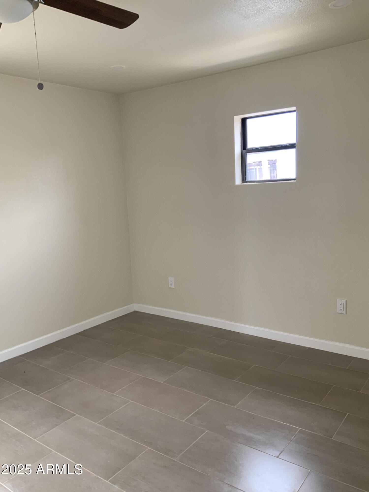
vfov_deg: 61.7
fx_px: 412
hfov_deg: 48.2
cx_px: 184
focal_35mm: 29
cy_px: 246
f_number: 1.8
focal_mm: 3
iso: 64
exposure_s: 1/60
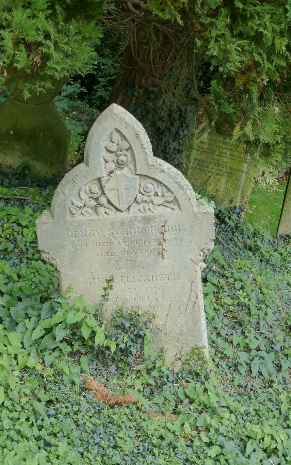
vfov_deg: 38.2
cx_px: 130
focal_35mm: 53
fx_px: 672
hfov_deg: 24.4
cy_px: 229
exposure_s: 1/100
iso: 250
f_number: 4.2
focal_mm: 8.5
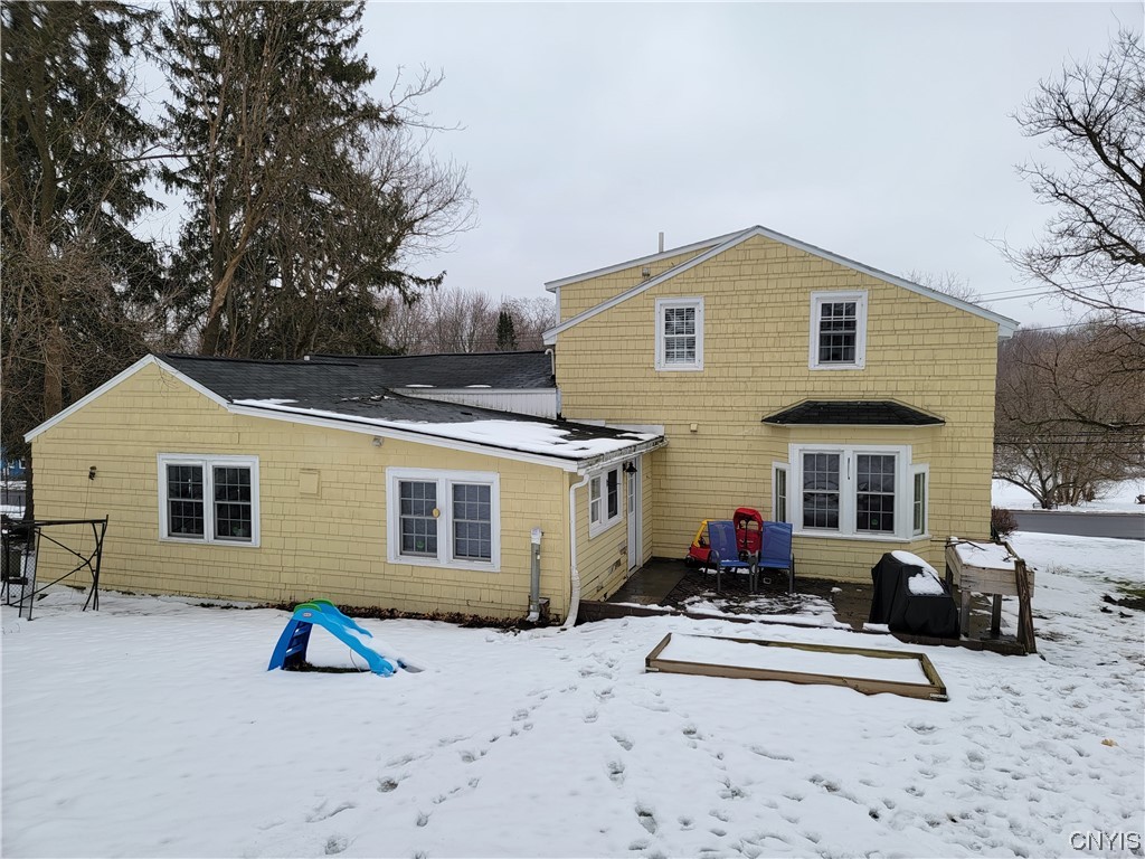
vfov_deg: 56.8
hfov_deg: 71.6
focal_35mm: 24
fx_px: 794
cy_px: 430
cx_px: 572
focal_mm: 6.7
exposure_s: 1/204
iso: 16
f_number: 1.8
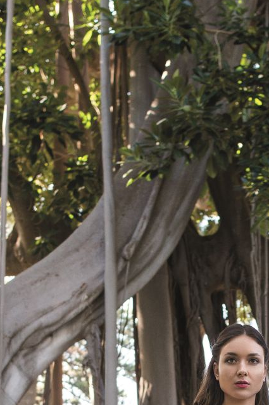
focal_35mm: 79
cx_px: 245
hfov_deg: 17.0
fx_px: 886
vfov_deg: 22.4
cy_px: 554
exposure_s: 1/400
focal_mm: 28
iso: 400
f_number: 3.2
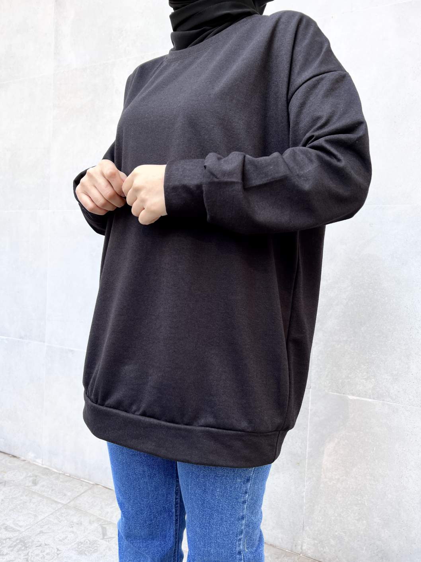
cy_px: 281
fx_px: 422
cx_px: 210
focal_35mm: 26
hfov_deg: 53.1
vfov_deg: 67.3
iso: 50
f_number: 1.5
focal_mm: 5.7
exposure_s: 1/121
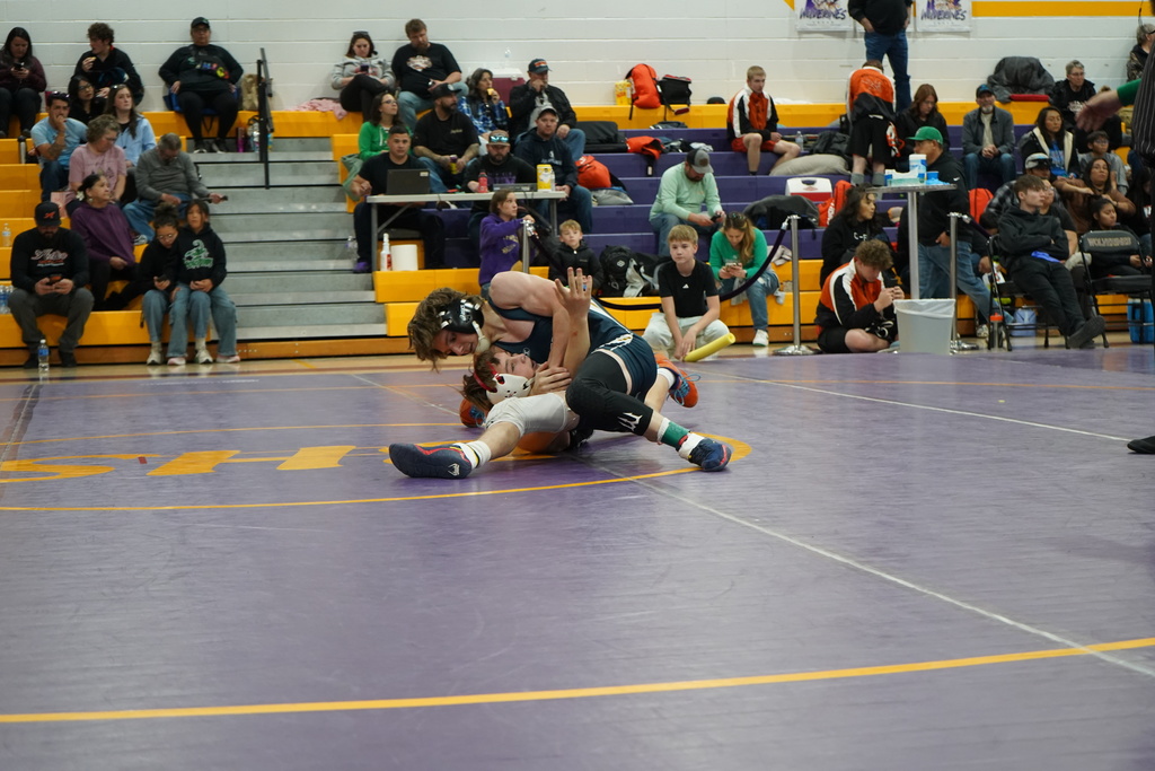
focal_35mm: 70
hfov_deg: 28.8
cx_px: 578
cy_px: 386
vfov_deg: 19.5
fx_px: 2246
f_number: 5.6
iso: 3200
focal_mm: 70
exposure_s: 1/160
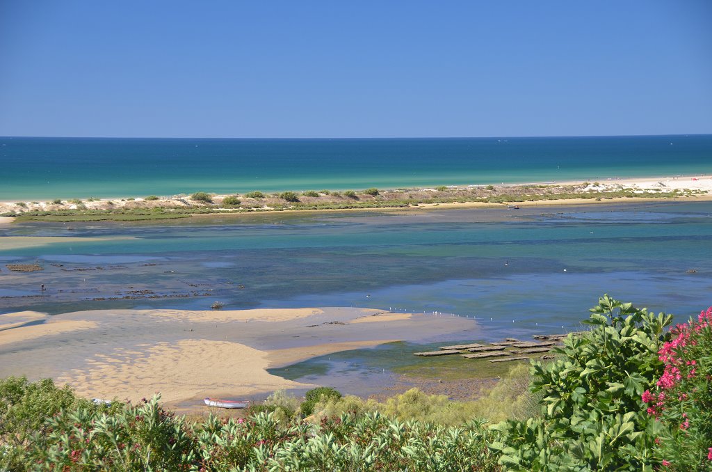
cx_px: 356
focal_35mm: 90
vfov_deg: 15.1
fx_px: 1776
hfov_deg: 22.7
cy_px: 236
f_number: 4.8
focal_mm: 60
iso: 200
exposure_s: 1/250
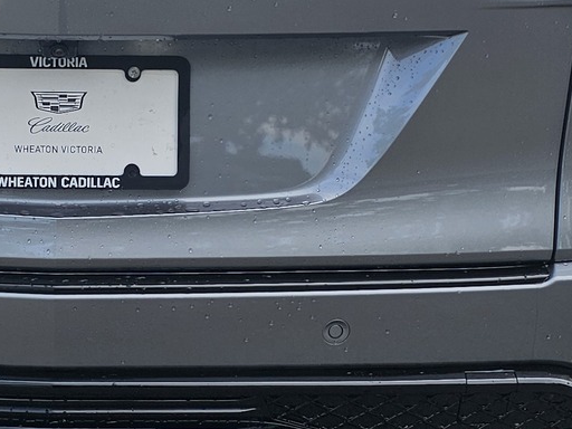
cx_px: 61
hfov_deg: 20.9
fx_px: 1520
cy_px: 178
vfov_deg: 16.1
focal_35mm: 92
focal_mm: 6.3
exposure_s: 1/389
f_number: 1.7
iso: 10
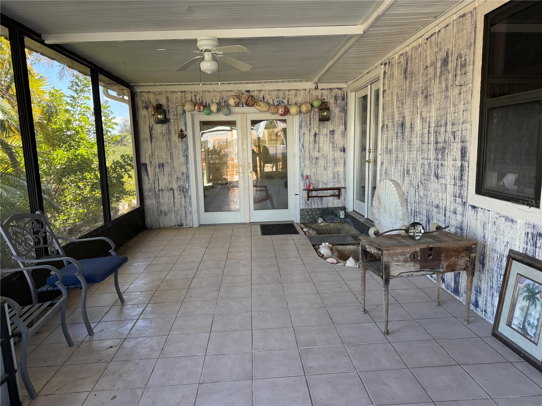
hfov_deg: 71.6
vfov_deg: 56.8
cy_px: 203
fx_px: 376
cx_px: 271
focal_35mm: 24
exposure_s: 1/240
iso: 125
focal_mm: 6.76
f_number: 1.78
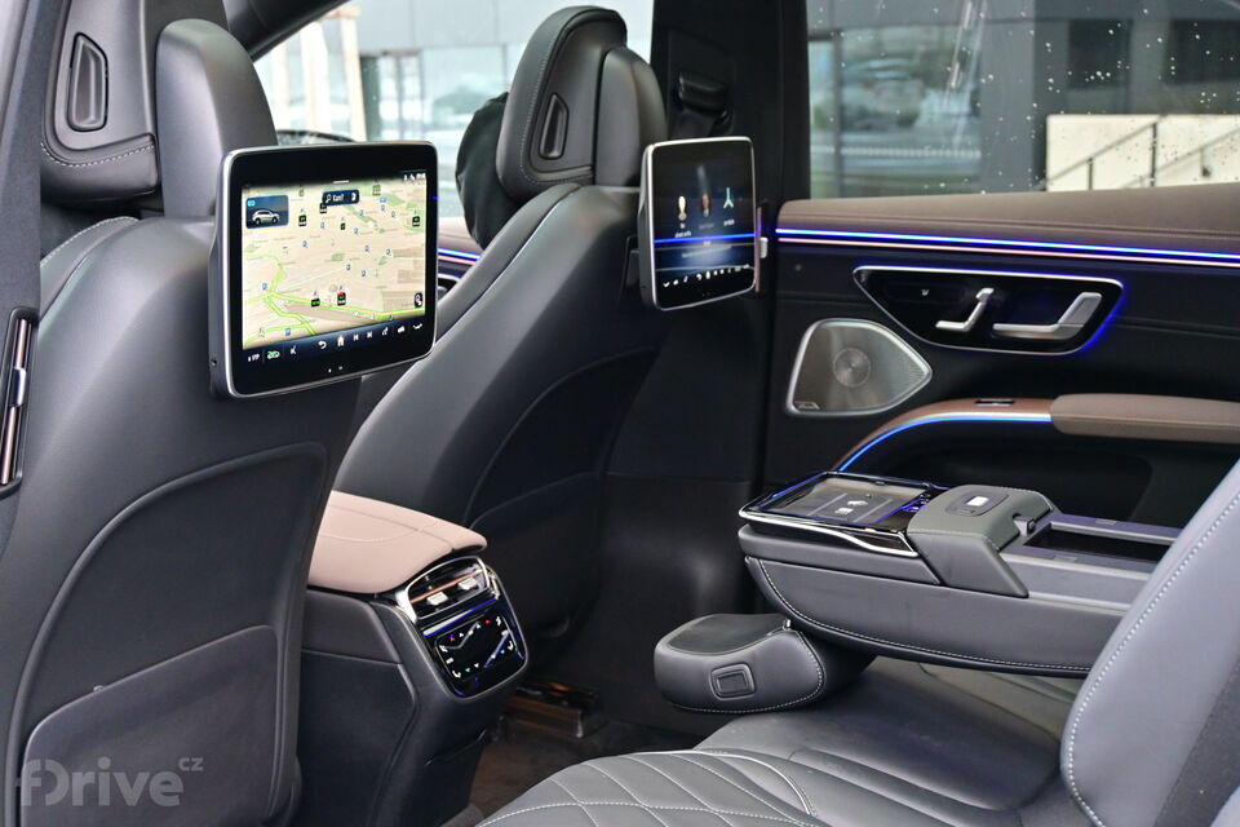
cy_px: 414
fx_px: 1808
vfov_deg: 25.8
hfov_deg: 37.9
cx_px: 620
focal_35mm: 52
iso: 1000
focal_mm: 35
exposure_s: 1/60
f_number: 5.3
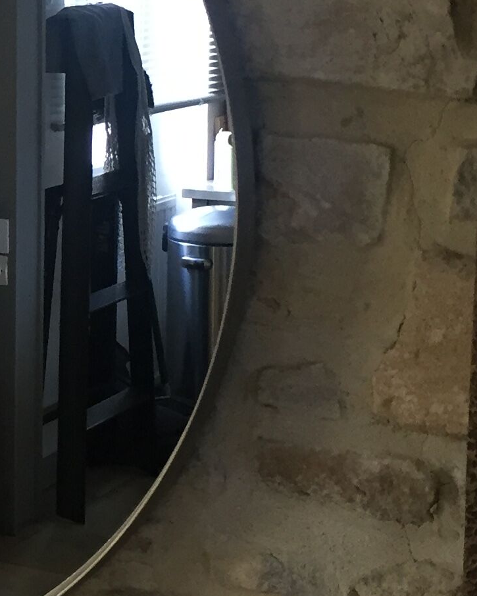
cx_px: -197
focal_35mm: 102
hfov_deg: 14.3
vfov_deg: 18.7
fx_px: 1800
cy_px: 174
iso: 64
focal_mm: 4.15
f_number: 2.2
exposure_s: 1/33
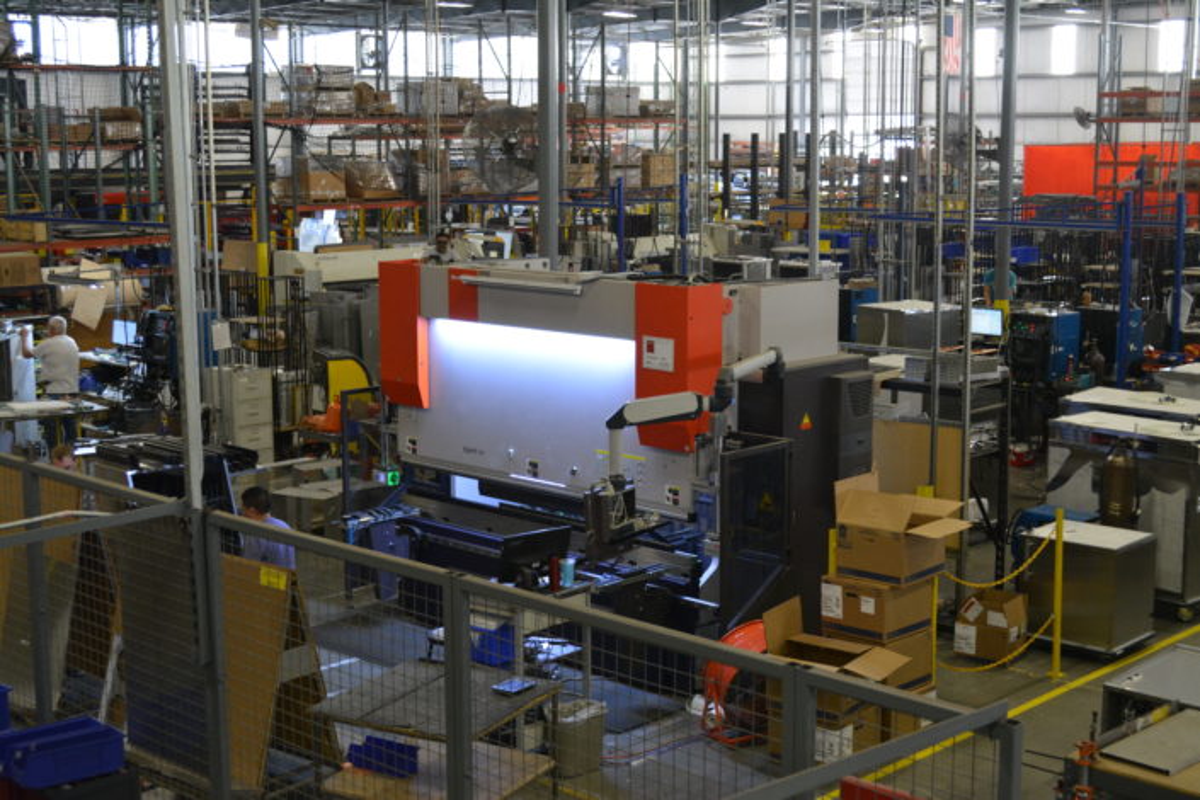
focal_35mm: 52
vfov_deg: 25.8
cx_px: 600
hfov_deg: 37.9
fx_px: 1750
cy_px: 400
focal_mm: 35
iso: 1600
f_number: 5
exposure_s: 1/50
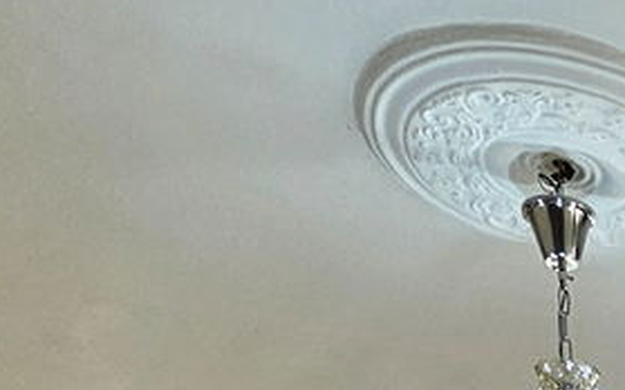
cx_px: 1010
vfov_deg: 9.9
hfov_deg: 20.9
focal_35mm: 79
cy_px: 1304
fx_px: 1345
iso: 64
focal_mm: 2.2
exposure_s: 1/101
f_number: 2.2
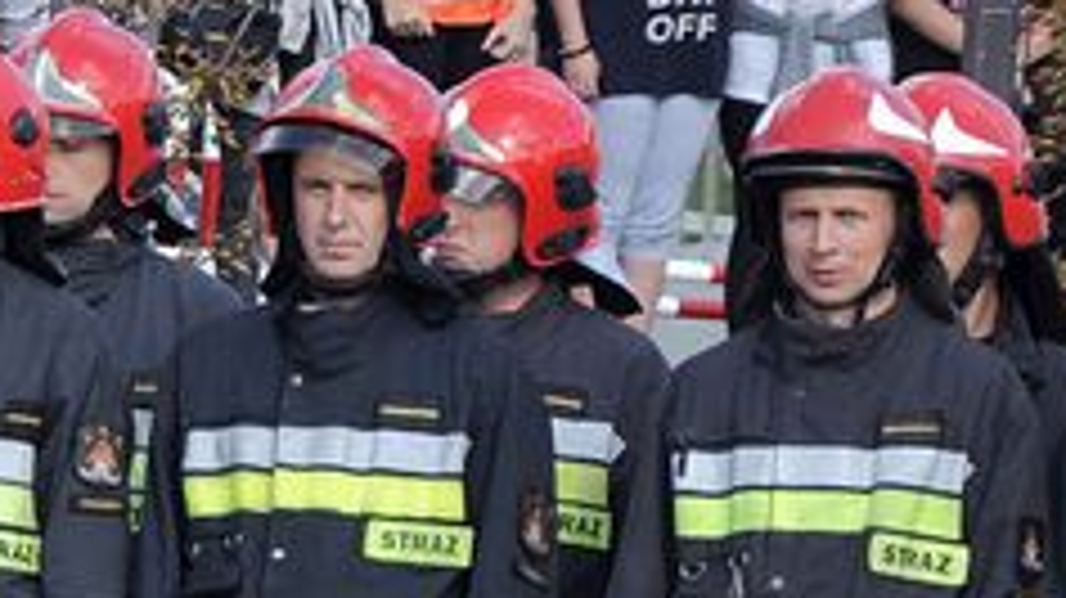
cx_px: -414
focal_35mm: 592
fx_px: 16721
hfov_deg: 3.6
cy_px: 654
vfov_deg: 2.0
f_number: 6.3
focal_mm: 105
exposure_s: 1/640
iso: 400
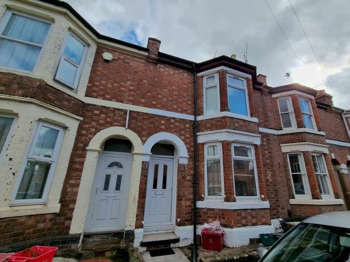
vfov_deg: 81.7
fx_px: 152
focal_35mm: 15
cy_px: 133
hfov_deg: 97.9
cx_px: 191
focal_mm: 2.2
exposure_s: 1/1524
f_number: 2.2
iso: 50
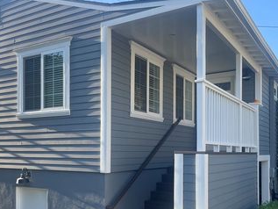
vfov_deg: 34.6
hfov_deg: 45.5
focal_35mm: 41
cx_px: 109
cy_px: 150
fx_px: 329
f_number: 1.6
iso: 32
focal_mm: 4.2
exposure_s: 1/690
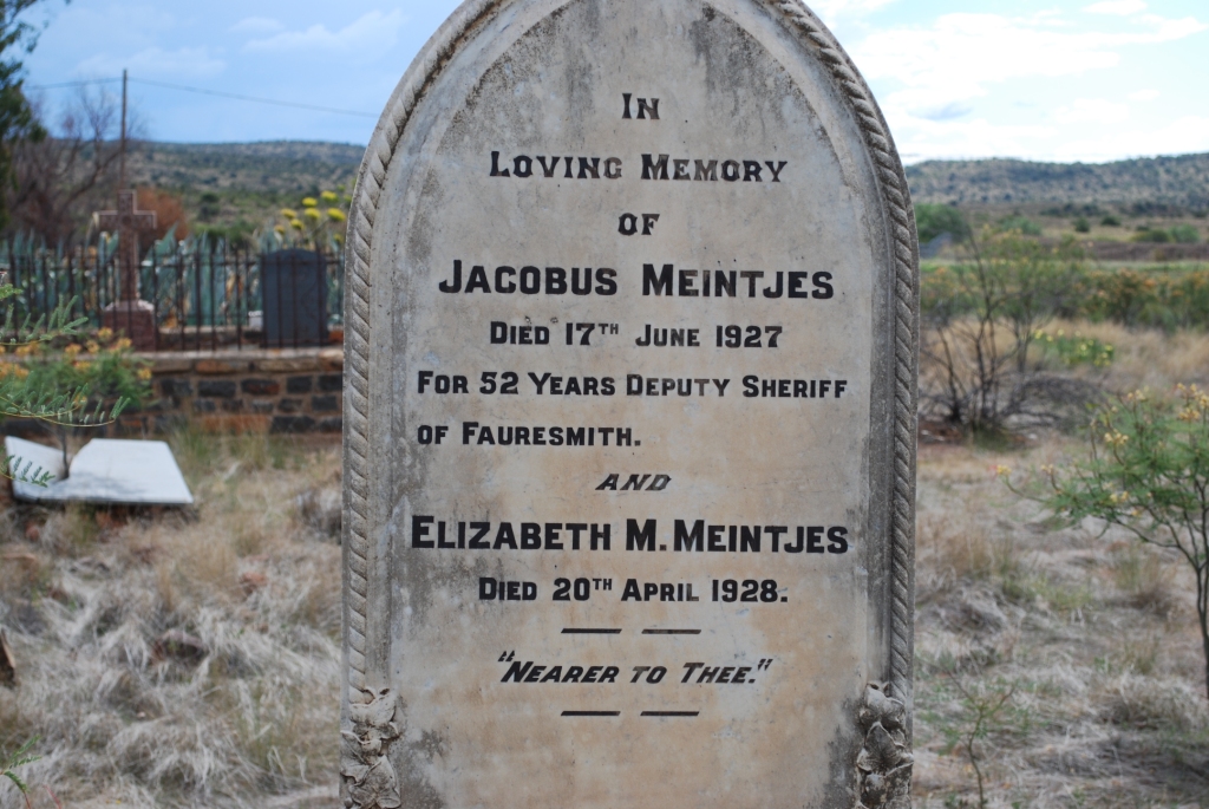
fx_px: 2320
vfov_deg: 19.8
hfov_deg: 29.2
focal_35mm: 69
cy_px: 404
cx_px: 604
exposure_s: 1/200
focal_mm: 46
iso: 100
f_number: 7.1
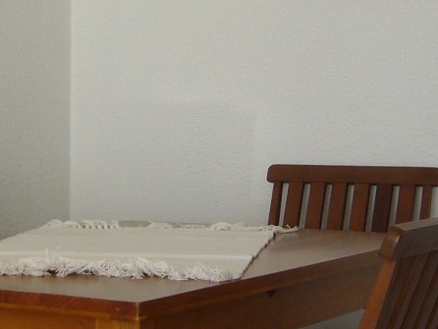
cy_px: 105
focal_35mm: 113
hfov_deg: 17.4
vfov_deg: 13.1
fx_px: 1431
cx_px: 141
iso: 80
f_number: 2.8
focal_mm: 5.8
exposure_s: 1/50
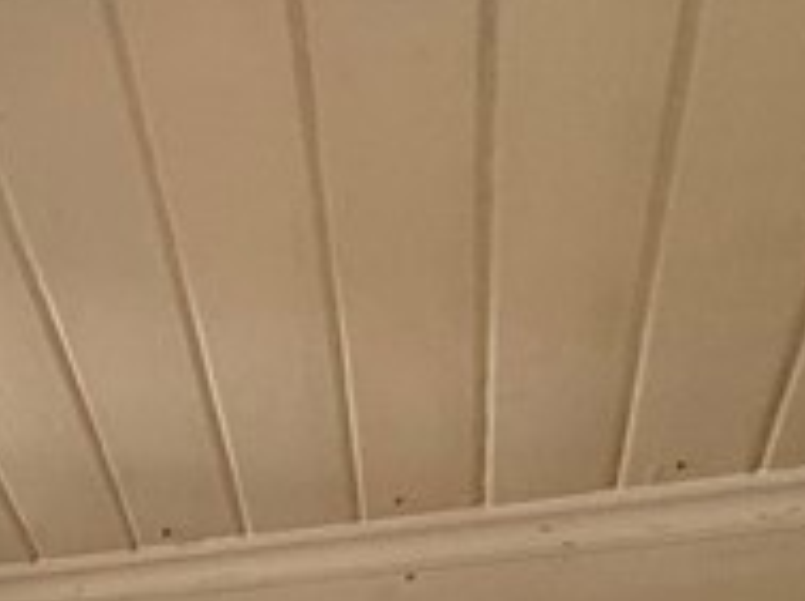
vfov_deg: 16.8
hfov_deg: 14.6
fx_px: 1764
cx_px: -1176
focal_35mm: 76
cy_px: 993
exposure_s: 1/99
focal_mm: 2.22
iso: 125
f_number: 2.2
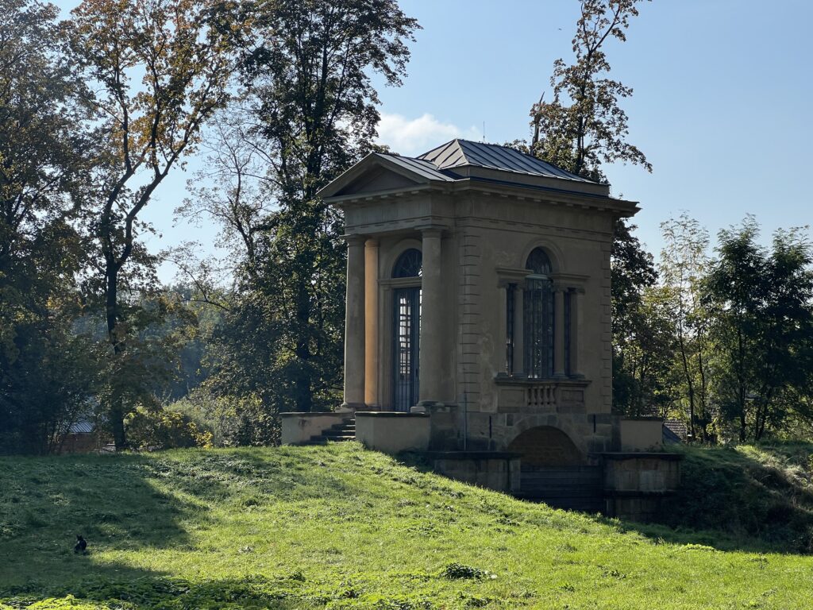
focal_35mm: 77
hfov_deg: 25.3
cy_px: 305
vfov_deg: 19.1
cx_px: 406
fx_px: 1808
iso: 32
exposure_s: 1/1043
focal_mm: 9
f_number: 2.8
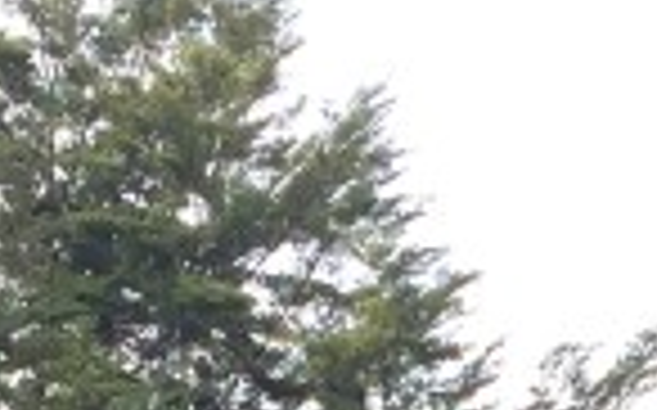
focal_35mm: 216
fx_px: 3865
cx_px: 522
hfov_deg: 9.7
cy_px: 1572
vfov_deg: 5.4
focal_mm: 4.15
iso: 32
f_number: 2.2
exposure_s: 1/377
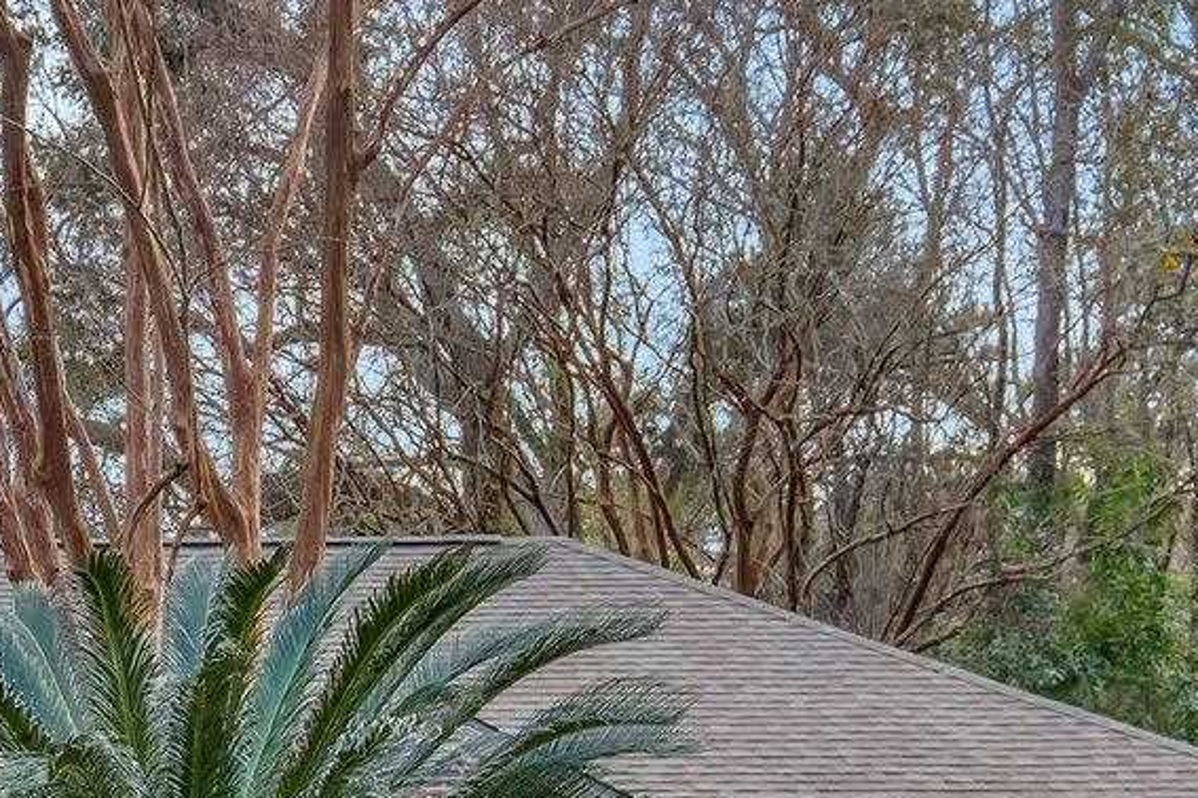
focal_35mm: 112
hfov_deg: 17.6
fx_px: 3727
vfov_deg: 12.0
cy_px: 968
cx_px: -163
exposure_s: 1/160
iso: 250
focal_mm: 20.9
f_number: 8
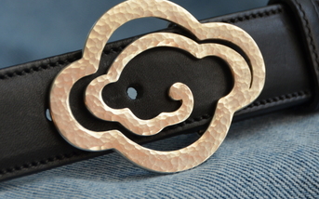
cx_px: 177
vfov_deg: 3.5
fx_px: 3285
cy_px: 91
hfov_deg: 5.6
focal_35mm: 378
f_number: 8
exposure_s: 1/125
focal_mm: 170
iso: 400
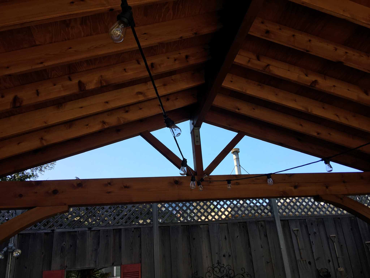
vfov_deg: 48.2
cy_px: 139
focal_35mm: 29
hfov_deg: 61.7
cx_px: 185
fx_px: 310
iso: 25
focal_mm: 4.15
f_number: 2.2
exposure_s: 1/377
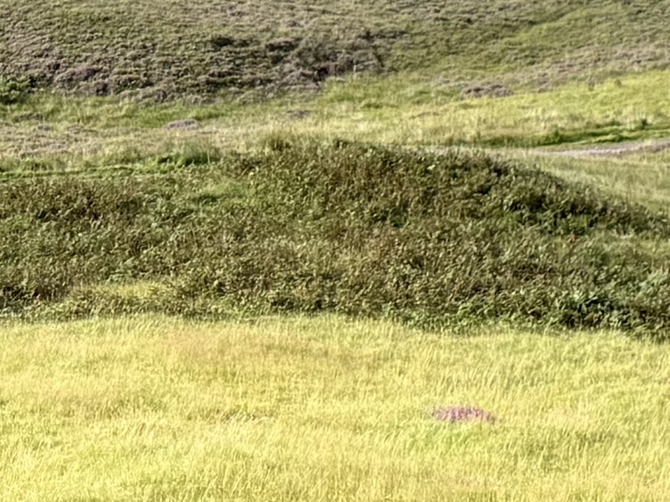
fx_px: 2729
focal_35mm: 141
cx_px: 1028
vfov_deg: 8.8
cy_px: -969
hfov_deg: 13.2
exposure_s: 1/1812
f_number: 1.78
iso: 80
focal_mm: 6.76
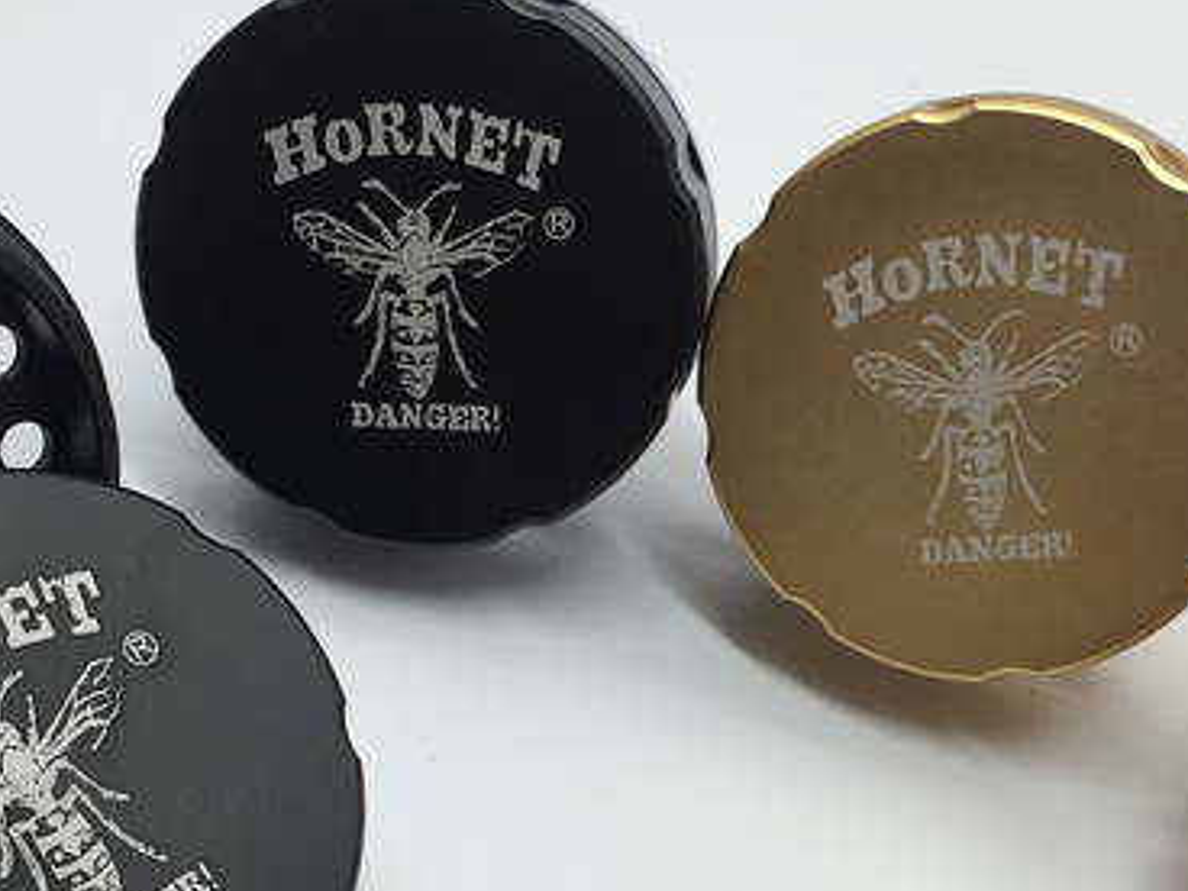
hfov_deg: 30.7
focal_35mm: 63
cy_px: 697
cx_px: 668
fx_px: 2162
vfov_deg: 23.0
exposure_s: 1/100
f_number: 2.2
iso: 32
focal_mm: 4.15
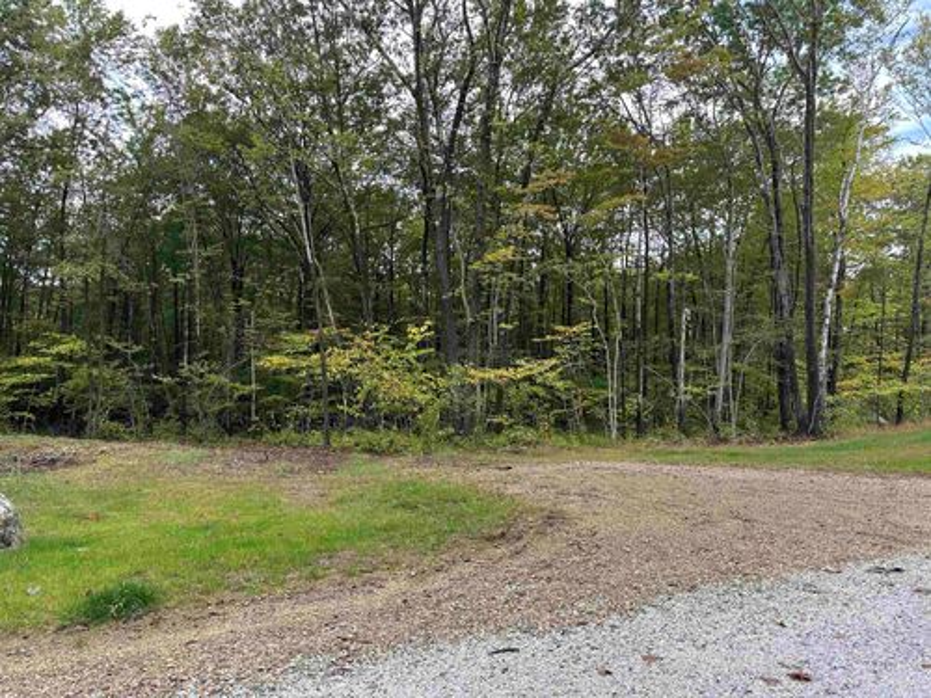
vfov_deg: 56.8
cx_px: 466
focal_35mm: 24
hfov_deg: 71.6
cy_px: 349
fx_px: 645
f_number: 1.78
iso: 80
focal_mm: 6.86
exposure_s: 1/396
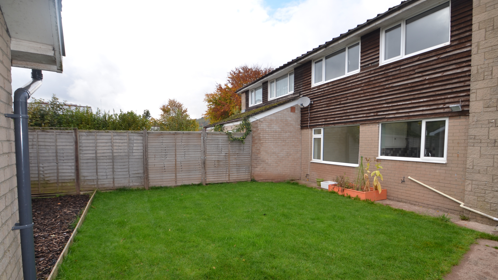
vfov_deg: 60.1
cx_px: 246
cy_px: 158
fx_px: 241
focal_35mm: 18
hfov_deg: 91.8
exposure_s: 1/200
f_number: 5
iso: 100
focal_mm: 11.5
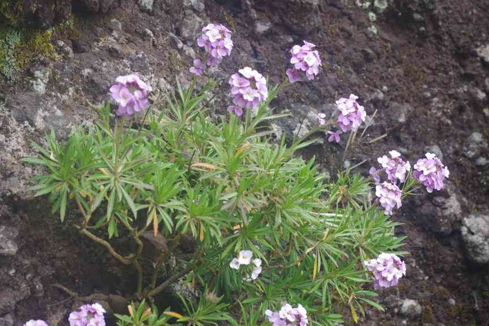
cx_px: 265
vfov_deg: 14.3
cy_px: 154
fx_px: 1298
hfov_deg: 21.3
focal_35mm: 96
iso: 800
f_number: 9
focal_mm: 55
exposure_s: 1/100
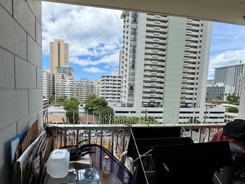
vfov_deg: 65.7
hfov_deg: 81.3
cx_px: 105
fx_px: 142
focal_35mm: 20
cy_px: 105
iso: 40
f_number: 2.2
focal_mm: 2.22
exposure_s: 1/910
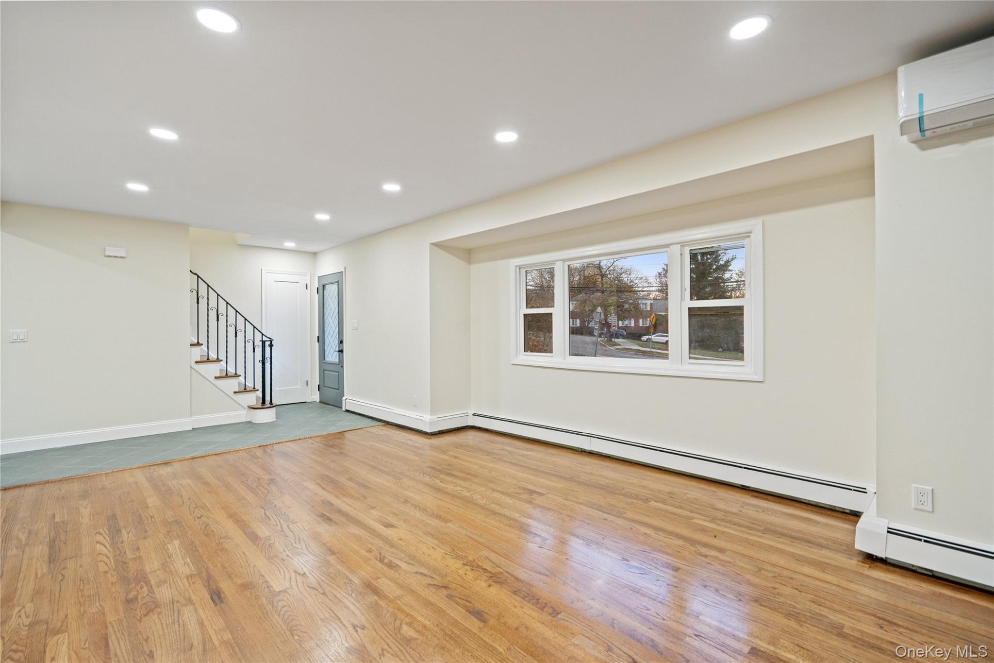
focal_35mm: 16
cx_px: 497
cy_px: 332
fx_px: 442
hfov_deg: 96.7
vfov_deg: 73.7
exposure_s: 1/10
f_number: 5.6
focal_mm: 16
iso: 1000
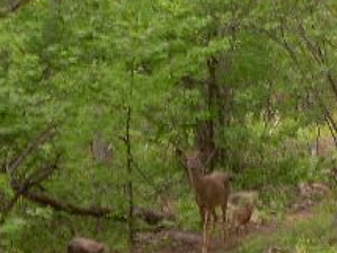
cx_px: 371
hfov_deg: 6.0
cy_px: 105
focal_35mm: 328
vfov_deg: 4.5
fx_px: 3191
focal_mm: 18.9
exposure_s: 1/60
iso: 50
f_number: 4.9
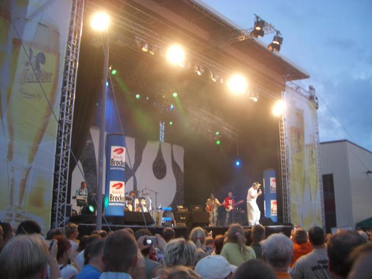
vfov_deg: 40.7
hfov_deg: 52.6
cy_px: 140
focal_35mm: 35
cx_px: 186
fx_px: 376
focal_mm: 5.8
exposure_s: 1/8
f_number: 2.6
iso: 50
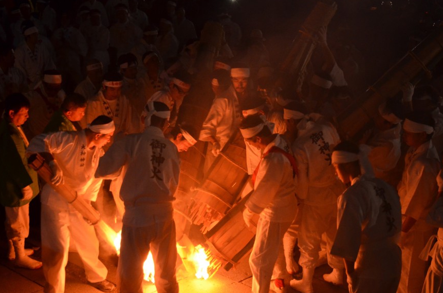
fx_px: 725
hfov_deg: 34.0
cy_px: 173
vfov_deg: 22.9
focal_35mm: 59
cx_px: 218
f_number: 4.5
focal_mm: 32
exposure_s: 1/30
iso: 1600
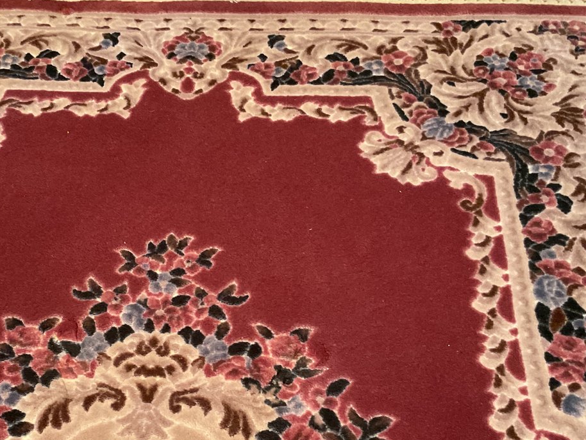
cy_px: 300
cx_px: 213
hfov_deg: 39.3
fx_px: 813
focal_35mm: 48
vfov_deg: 30.0
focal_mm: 3
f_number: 1.8
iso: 250
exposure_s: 1/30
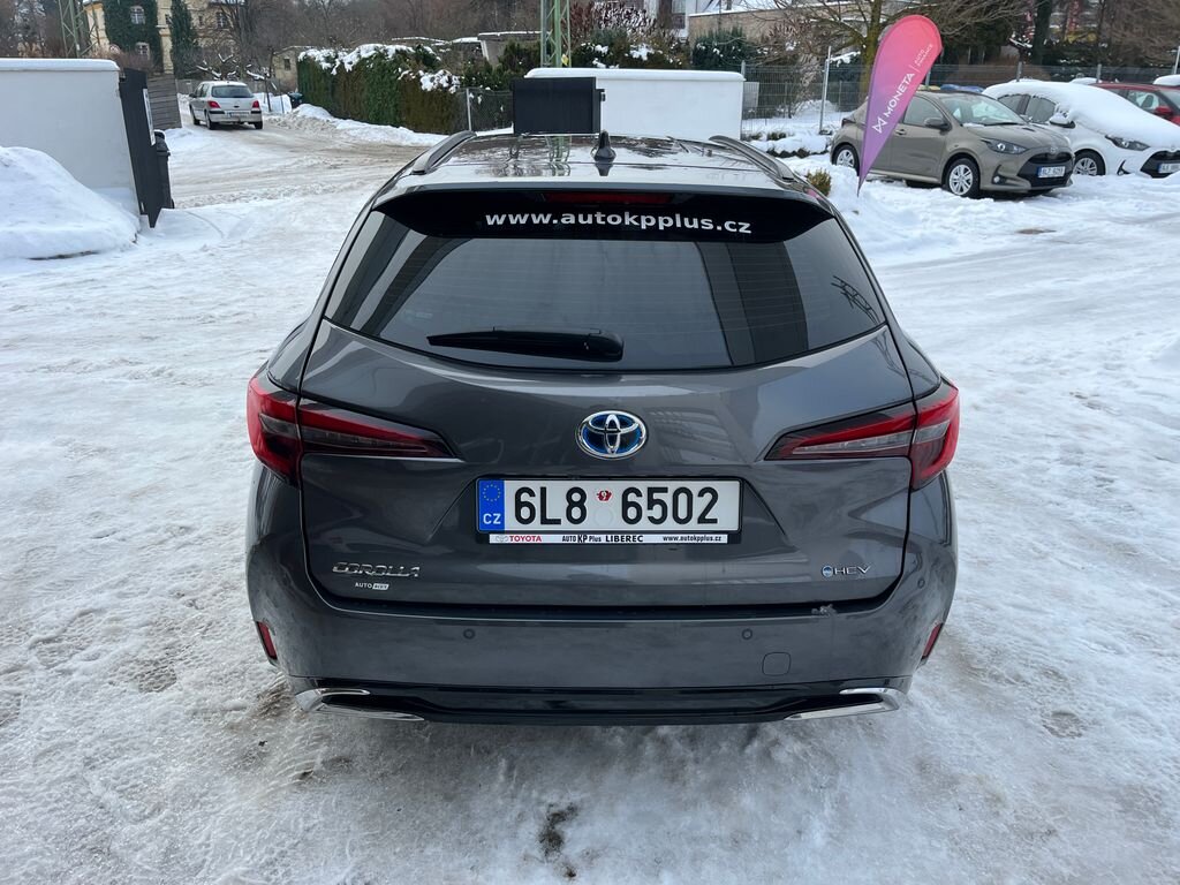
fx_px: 886
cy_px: 442
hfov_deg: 67.3
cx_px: 590
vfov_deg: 53.1
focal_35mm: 26
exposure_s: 1/913
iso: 50
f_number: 1.6
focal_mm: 5.1
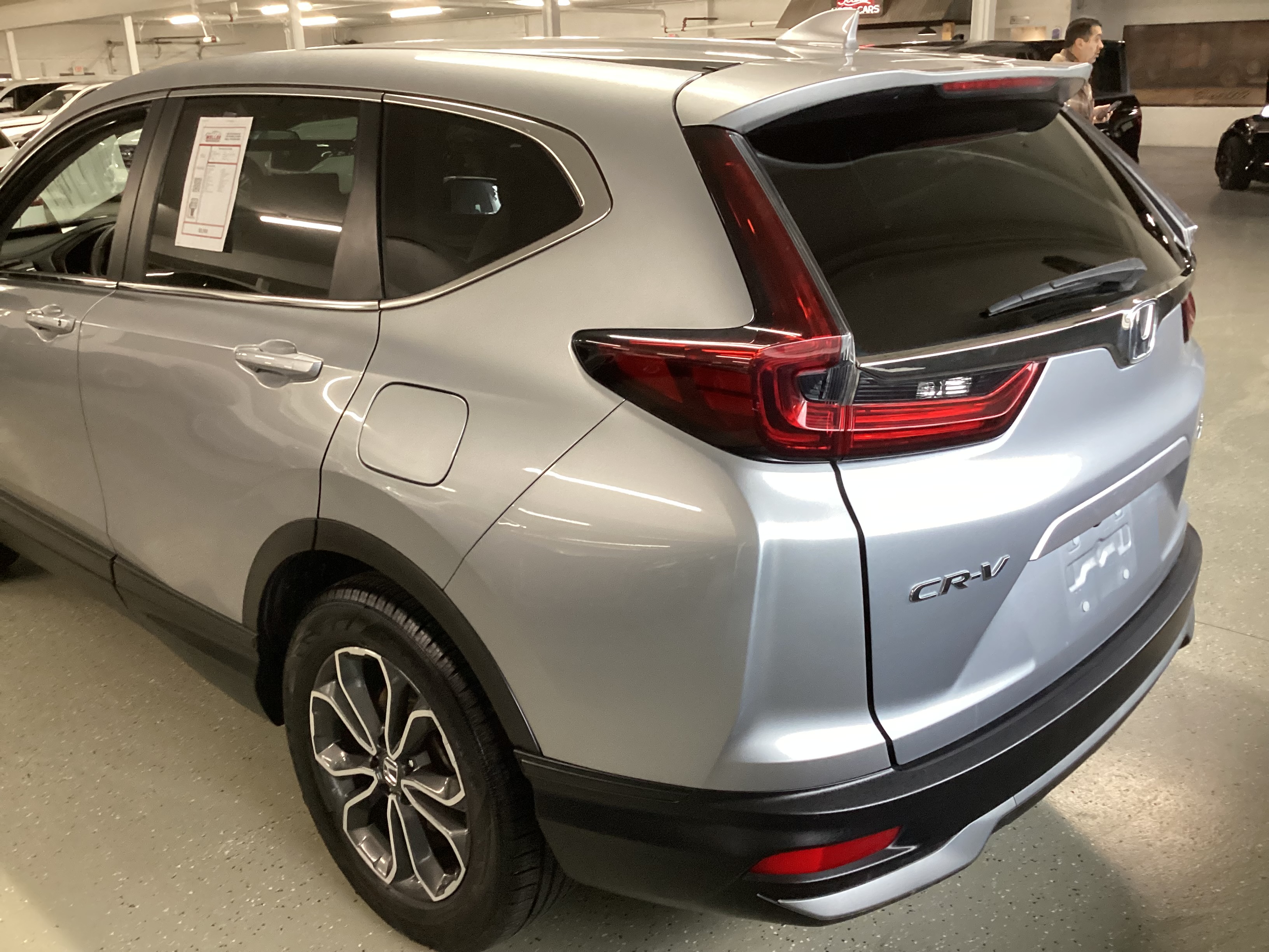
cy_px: 476
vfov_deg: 45.4
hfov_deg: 58.4
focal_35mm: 31
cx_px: 634
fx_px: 1136
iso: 250
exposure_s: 1/50
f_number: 2.4
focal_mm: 3.3
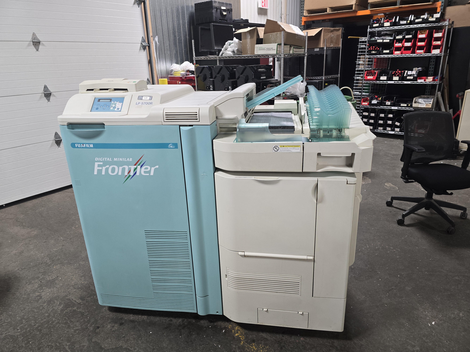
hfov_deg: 73.9
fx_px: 312
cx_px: 235
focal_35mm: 23
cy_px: 176
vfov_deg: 58.9
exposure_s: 1/120
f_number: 1.7
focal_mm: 6.3
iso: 250
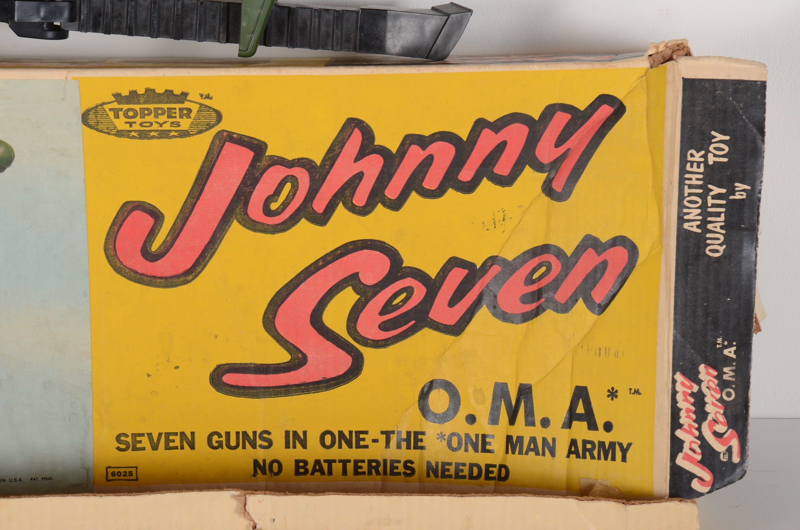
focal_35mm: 158
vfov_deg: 8.7
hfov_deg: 13.1
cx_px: 400
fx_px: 3493
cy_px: 265
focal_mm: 105
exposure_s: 1/160
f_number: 11
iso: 160
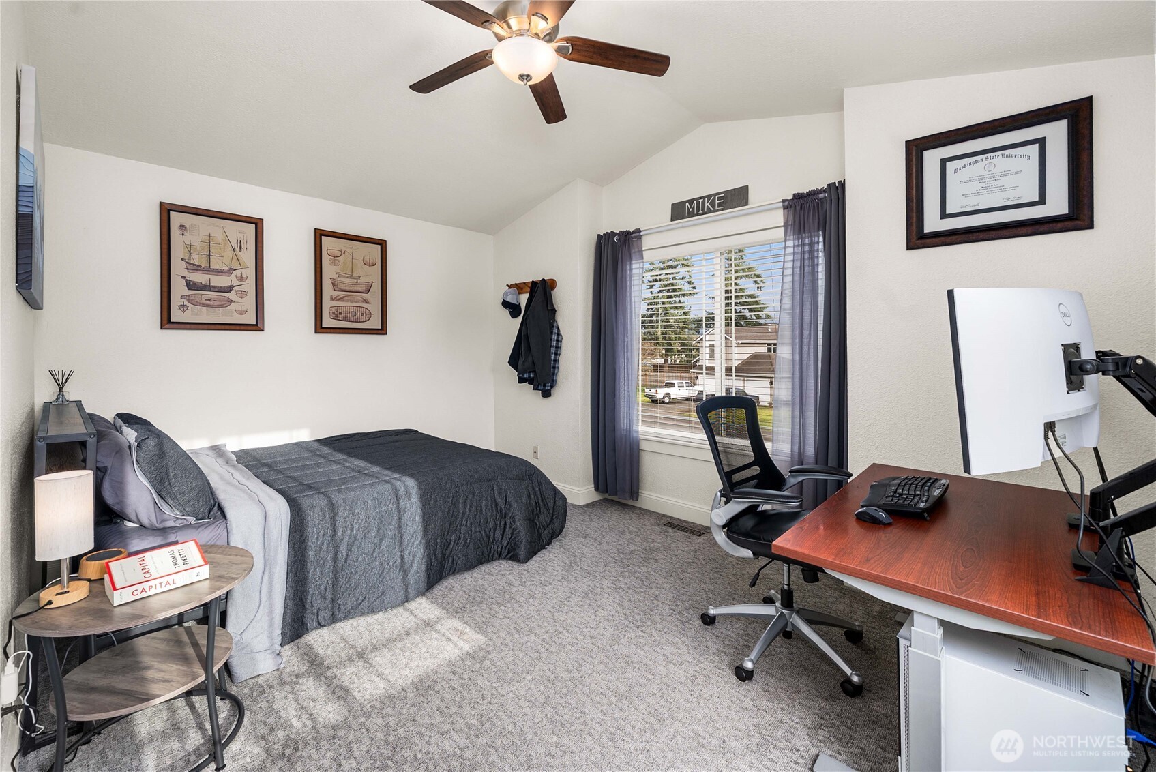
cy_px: 386
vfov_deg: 81.3
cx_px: 578
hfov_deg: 104.2
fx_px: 450
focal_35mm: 14
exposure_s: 1/80
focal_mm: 14
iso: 80
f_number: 7.1
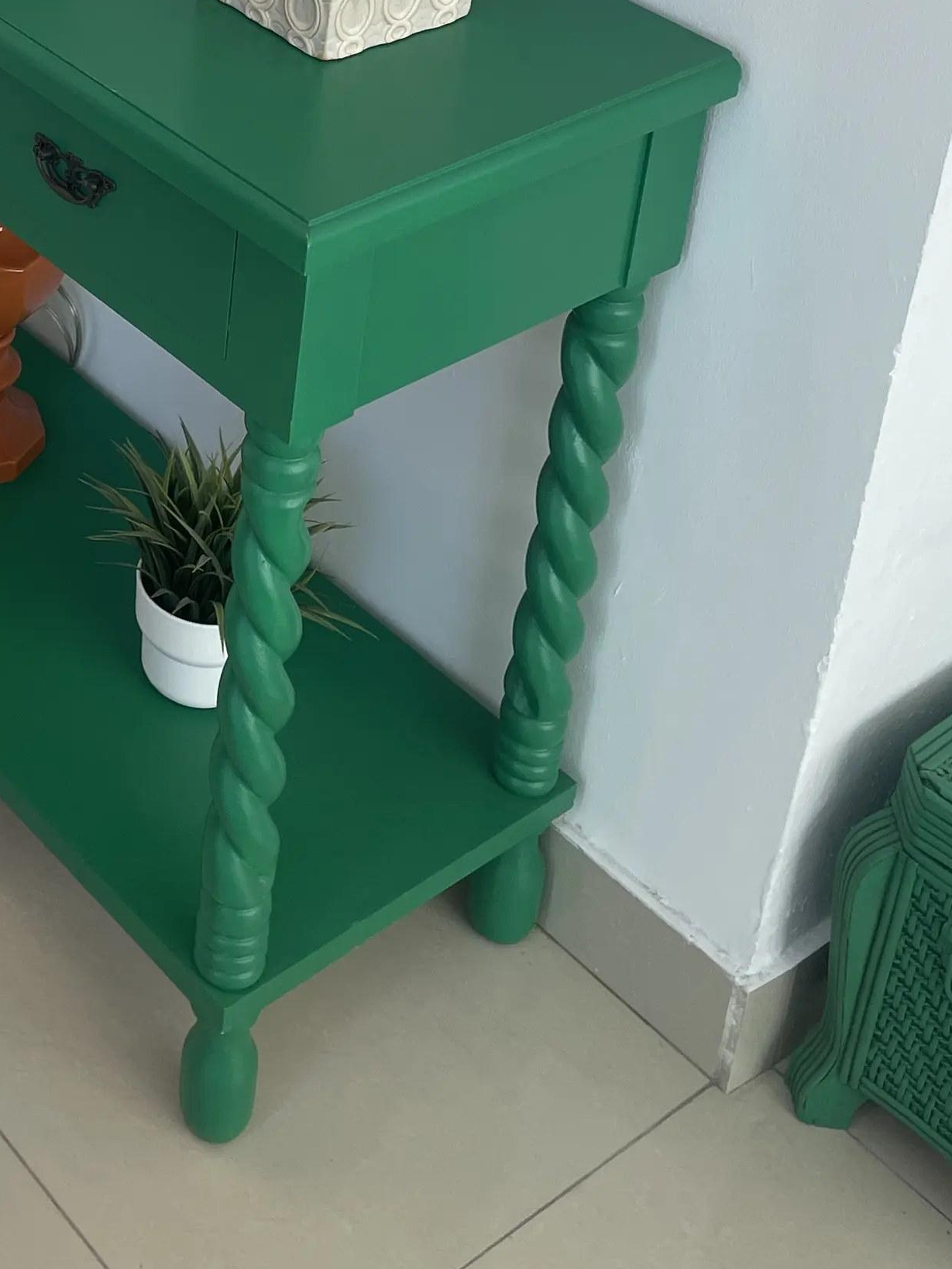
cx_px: -96
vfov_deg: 27.5
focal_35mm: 64
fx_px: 2346
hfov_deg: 21.7
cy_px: -153
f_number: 1.6
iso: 32
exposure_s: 1/207
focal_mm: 4.2
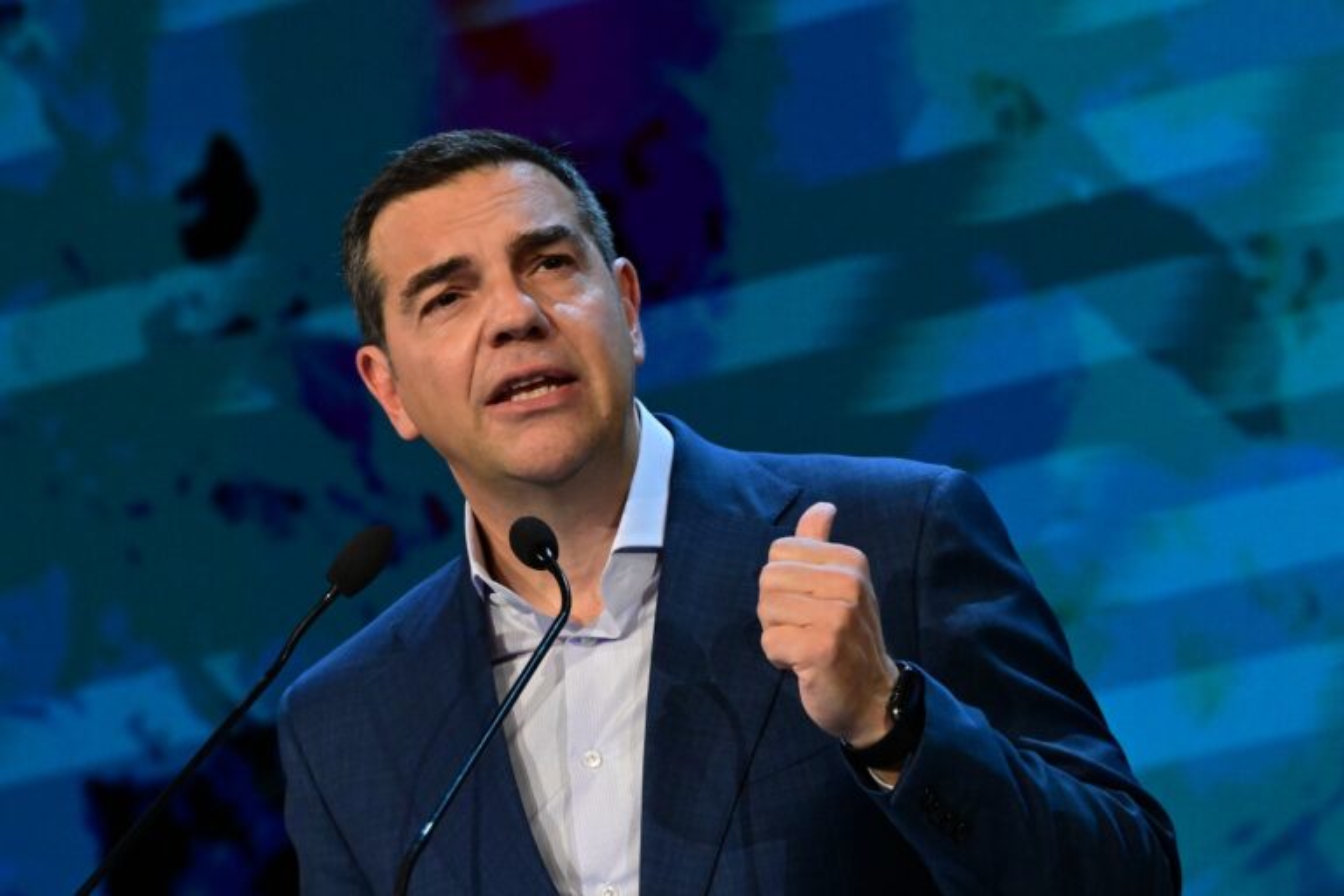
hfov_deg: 6.9
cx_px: 672
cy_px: 448
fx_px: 11199
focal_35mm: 300
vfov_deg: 4.6
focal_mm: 200
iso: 8000
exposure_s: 1/800
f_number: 7.1
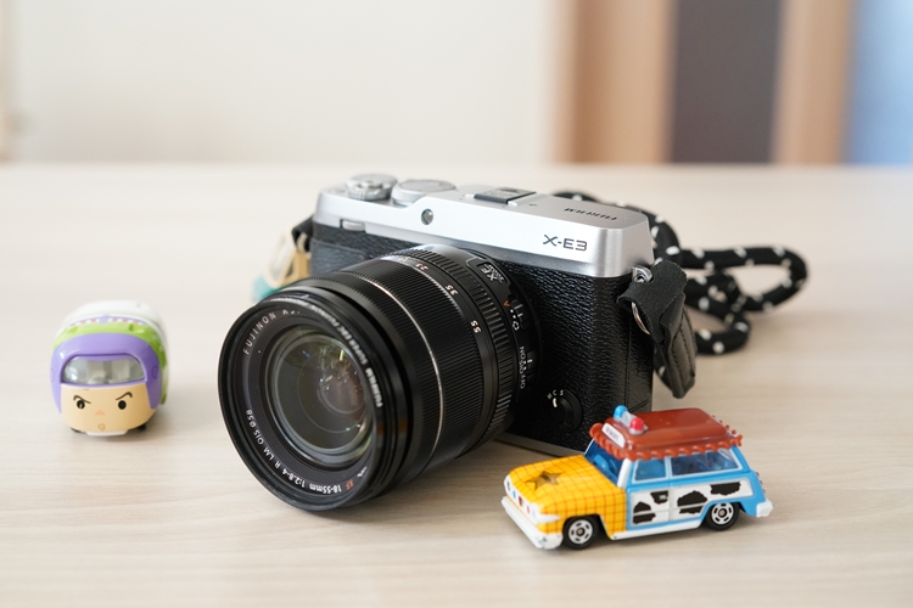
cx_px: 456
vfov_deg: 24.6
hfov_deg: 36.2
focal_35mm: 55
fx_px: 1395
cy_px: 304
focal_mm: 55
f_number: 5
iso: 5000
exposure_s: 1/60
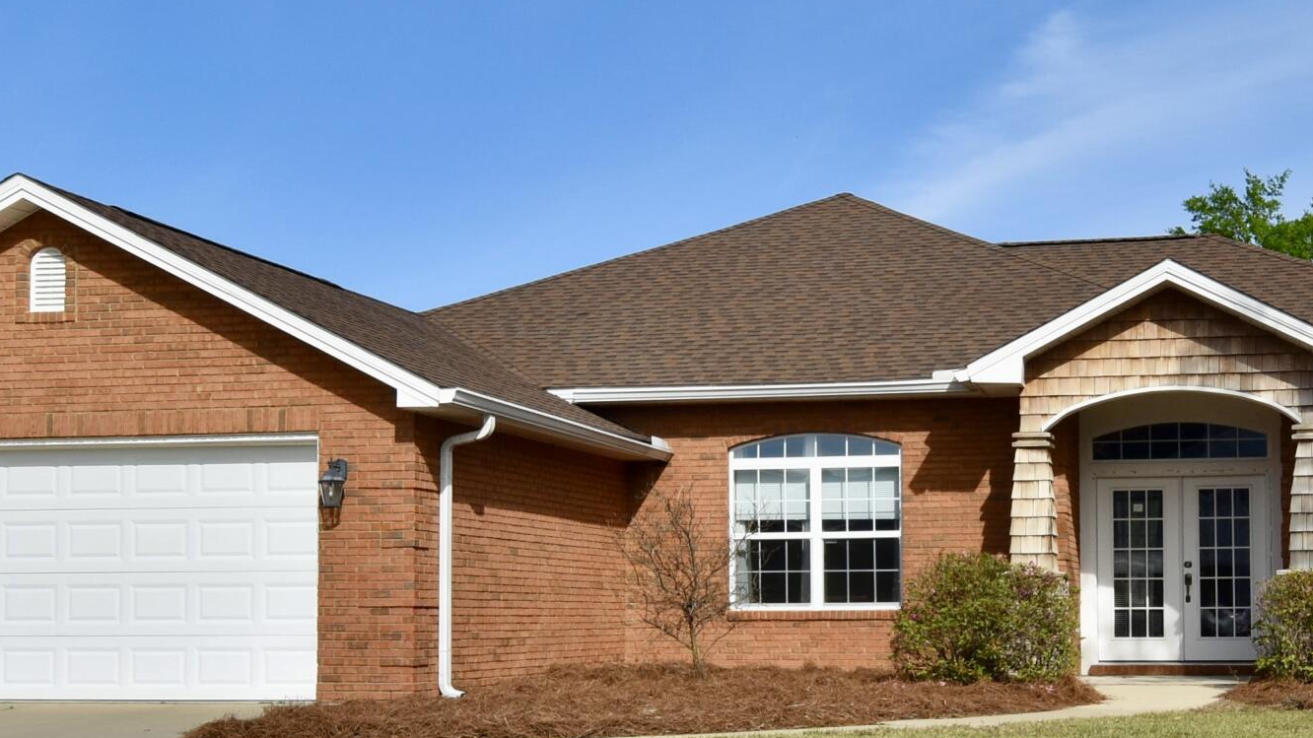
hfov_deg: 34.4
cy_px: 521
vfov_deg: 19.9
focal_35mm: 60
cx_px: 897
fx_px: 2095
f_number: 10
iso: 200
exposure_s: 1/400
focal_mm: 17
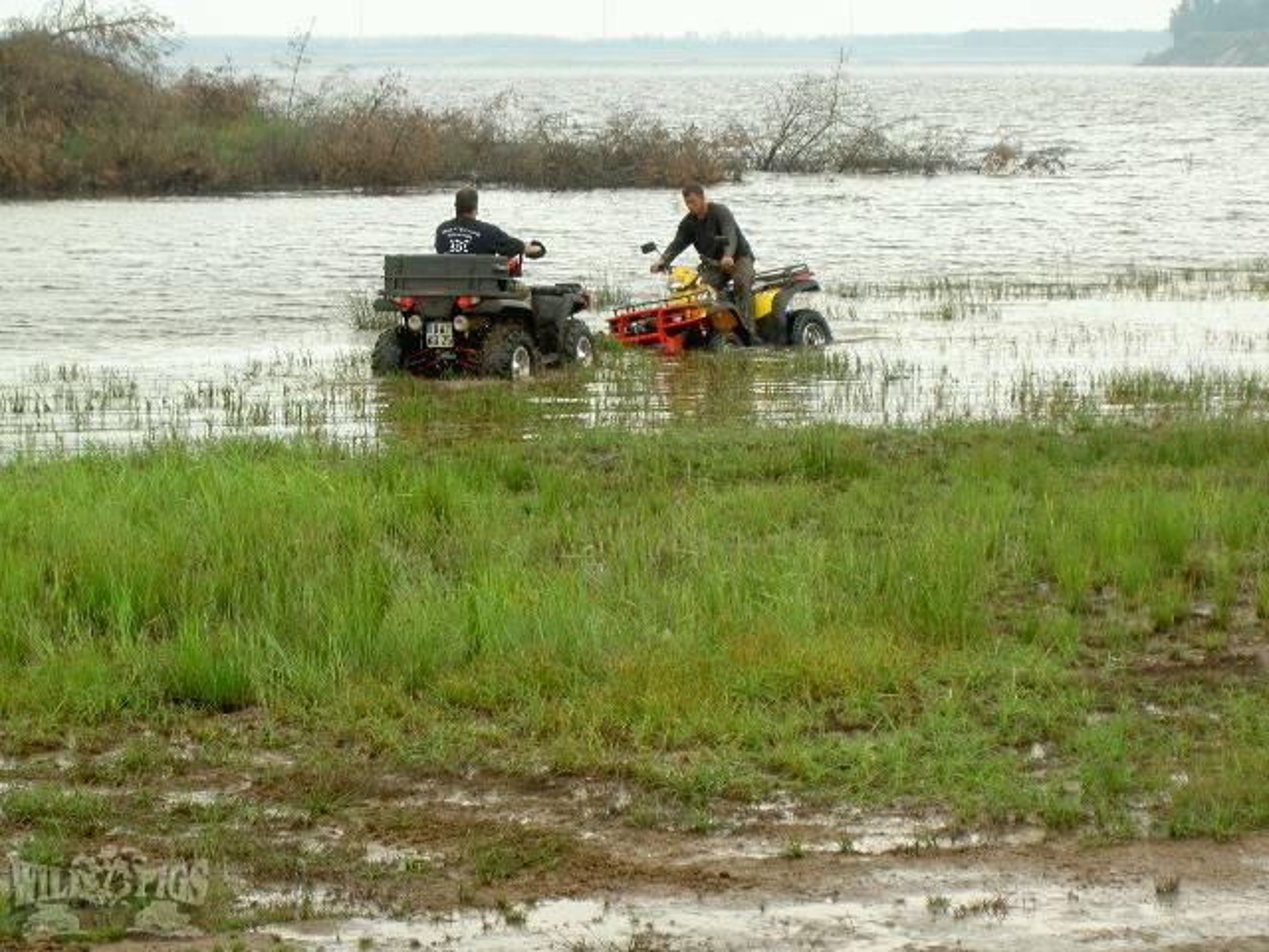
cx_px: 634
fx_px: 4289
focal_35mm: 117
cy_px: 476
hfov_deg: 16.8
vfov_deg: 12.7
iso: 50
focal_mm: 24
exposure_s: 1/125
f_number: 4.9
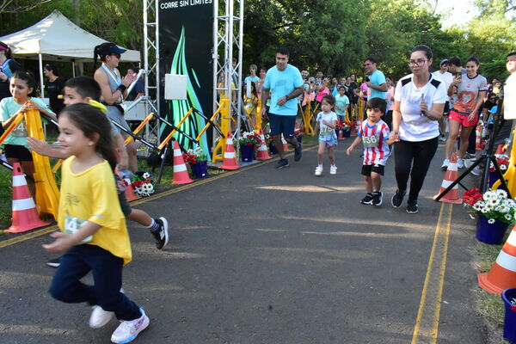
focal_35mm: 27
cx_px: 258
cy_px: 172
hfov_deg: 67.4
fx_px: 387
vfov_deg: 47.9
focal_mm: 18
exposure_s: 1/250
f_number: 18
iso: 3200
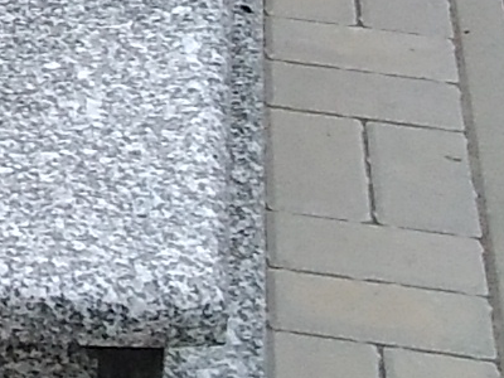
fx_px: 2737
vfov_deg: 7.7
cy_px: -278
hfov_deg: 9.7
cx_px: -552
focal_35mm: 188
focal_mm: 2.39
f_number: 2.4
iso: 100
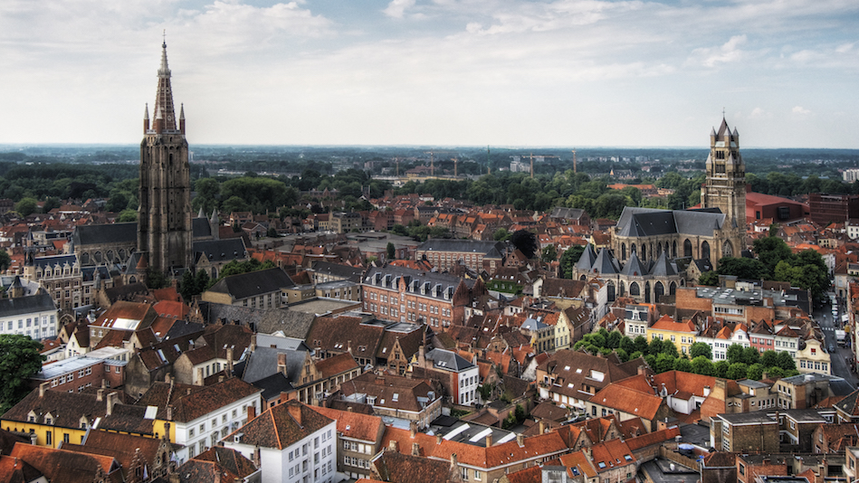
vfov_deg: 32.4
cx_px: 430
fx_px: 832
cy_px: 216
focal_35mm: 37
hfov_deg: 54.6
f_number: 8
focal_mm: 23
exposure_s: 1/500
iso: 200
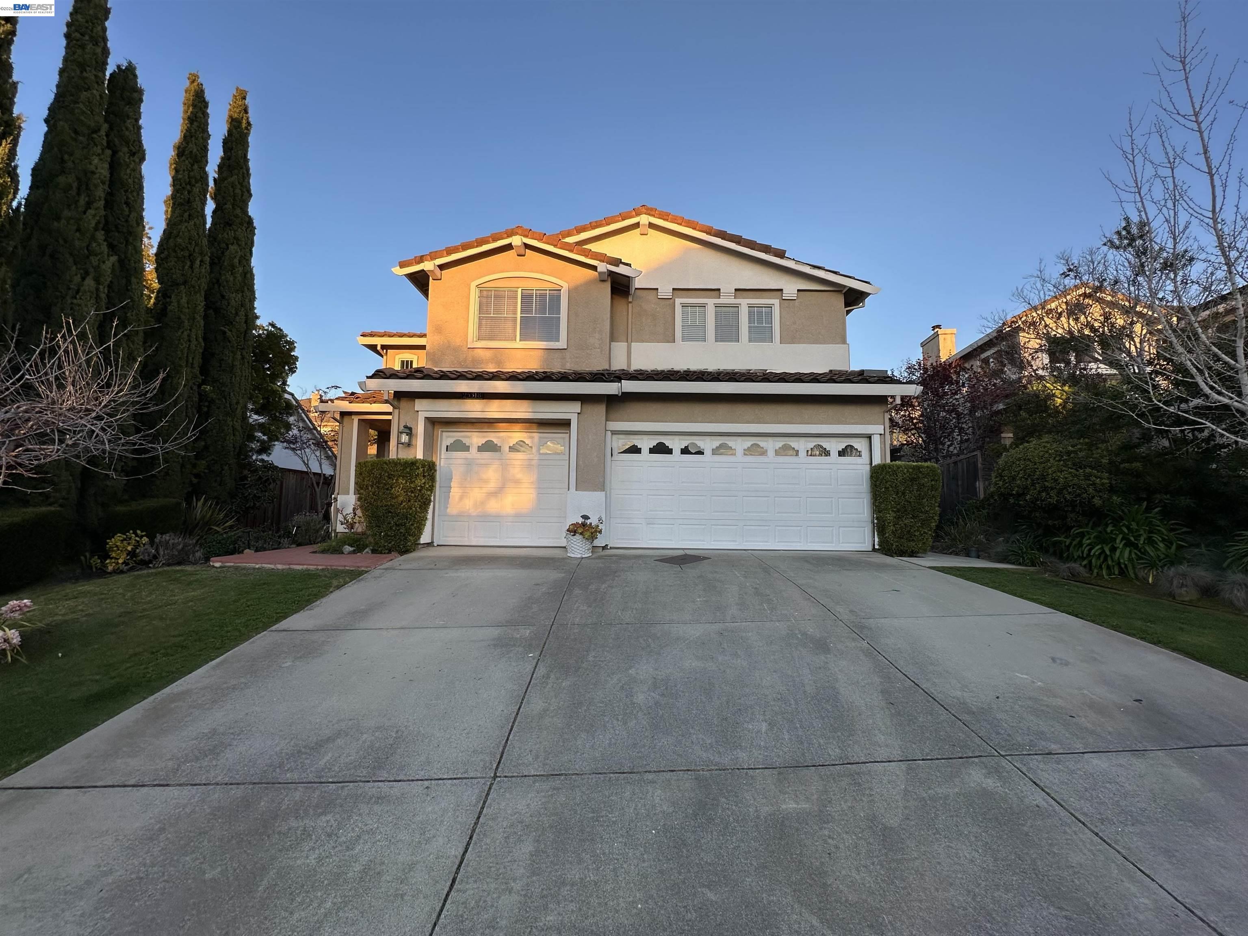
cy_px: 468
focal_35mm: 14
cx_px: 624
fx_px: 505
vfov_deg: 85.7
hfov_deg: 102.1
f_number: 2.2
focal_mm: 2.22
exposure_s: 1/219
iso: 40
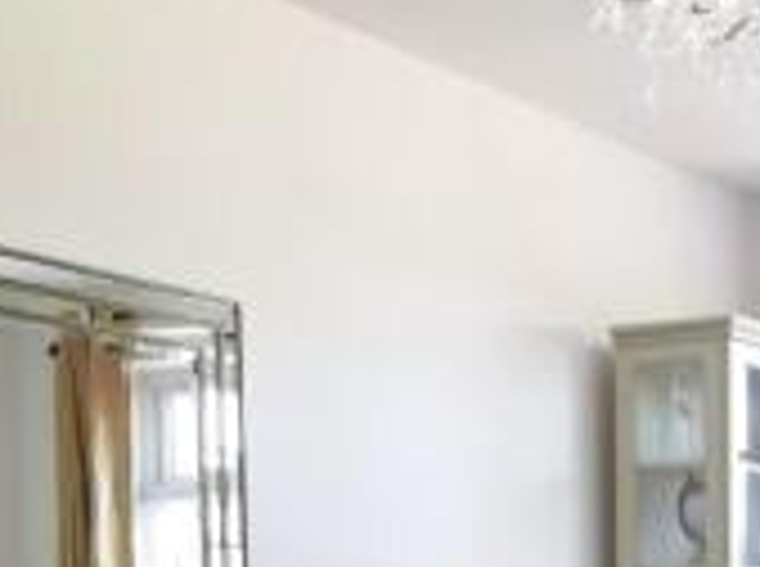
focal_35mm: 83
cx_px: 812
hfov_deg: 22.4
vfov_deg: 16.4
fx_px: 1818
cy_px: 817
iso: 80
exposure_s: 1/50
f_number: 2.2
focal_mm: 2.35
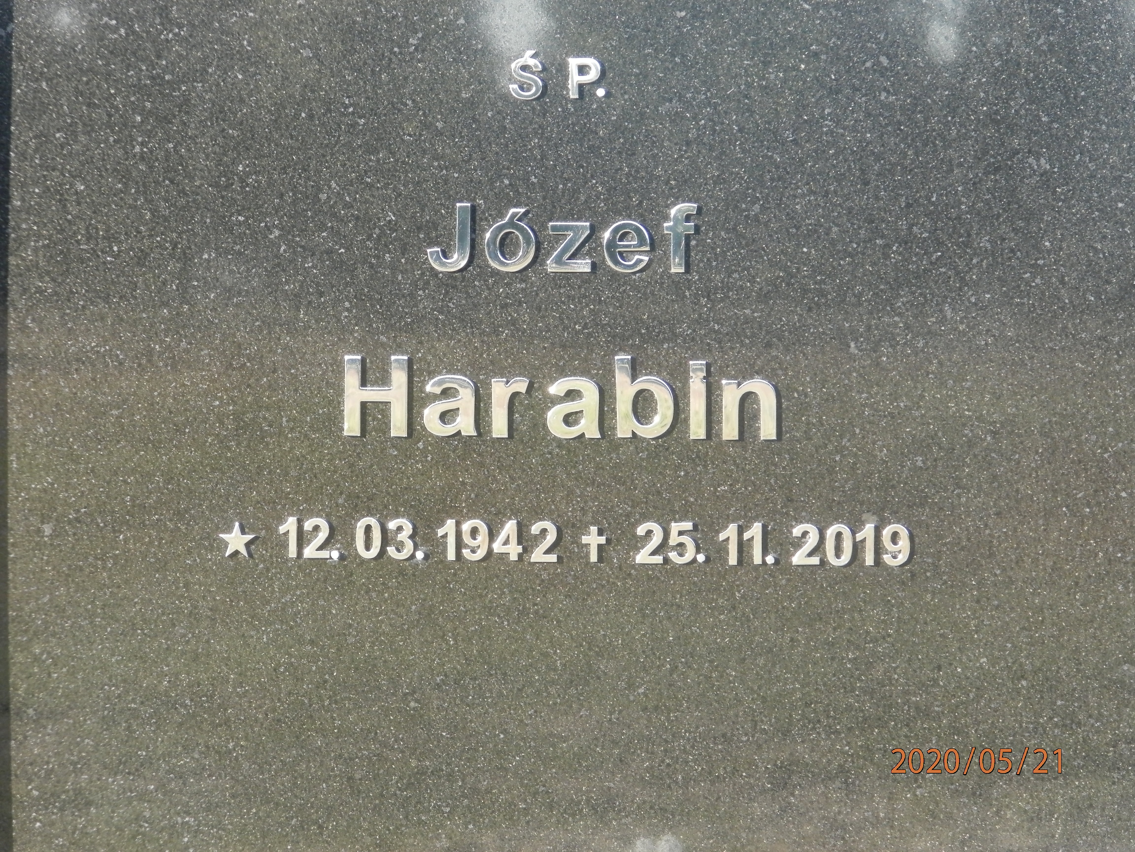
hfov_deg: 14.9
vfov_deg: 11.2
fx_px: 4328
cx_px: 568
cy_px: 426
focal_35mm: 132
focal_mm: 23.6
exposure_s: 1/100
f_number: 4.7
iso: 200
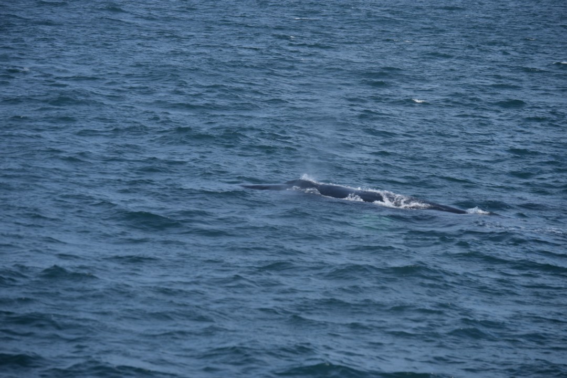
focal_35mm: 180
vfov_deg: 7.6
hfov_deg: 11.4
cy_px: 189
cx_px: 284
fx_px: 2835
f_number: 5.6
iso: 200
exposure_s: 1/1600
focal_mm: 120
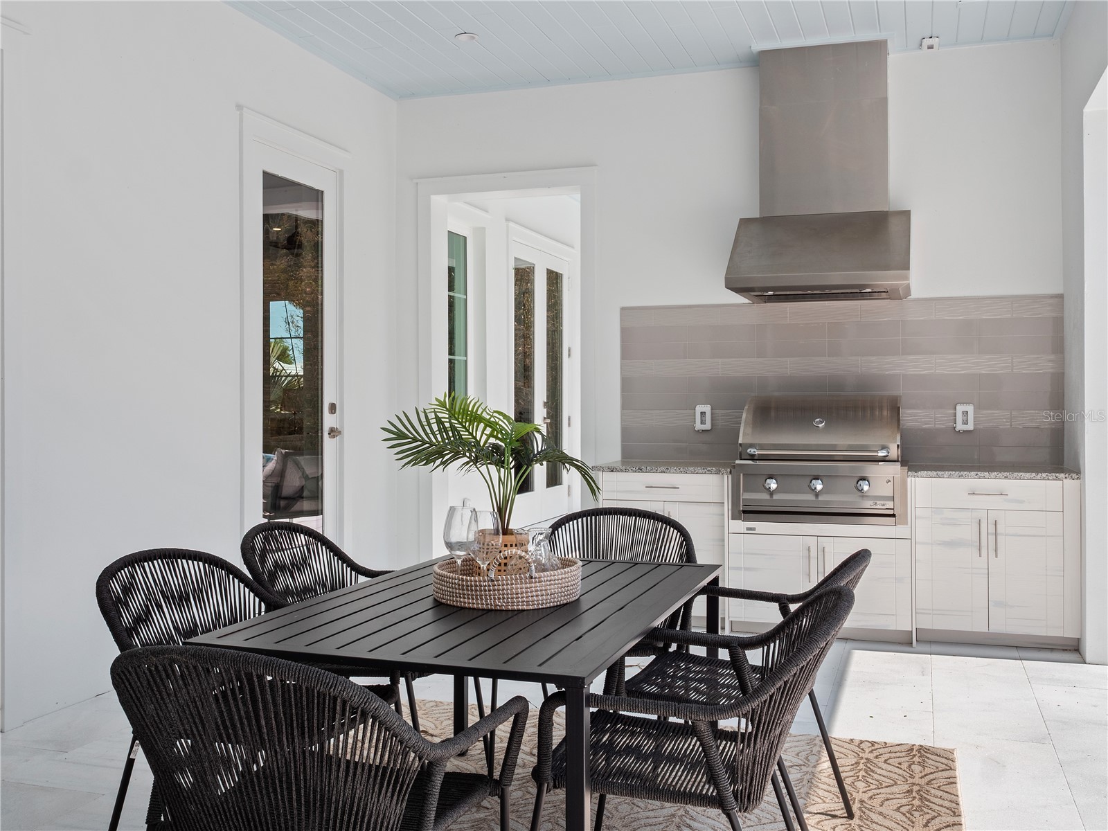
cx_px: 554
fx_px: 1088
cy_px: 416
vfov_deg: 41.8
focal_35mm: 34
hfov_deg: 54.0
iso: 200
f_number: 13
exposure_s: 1/60
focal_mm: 17
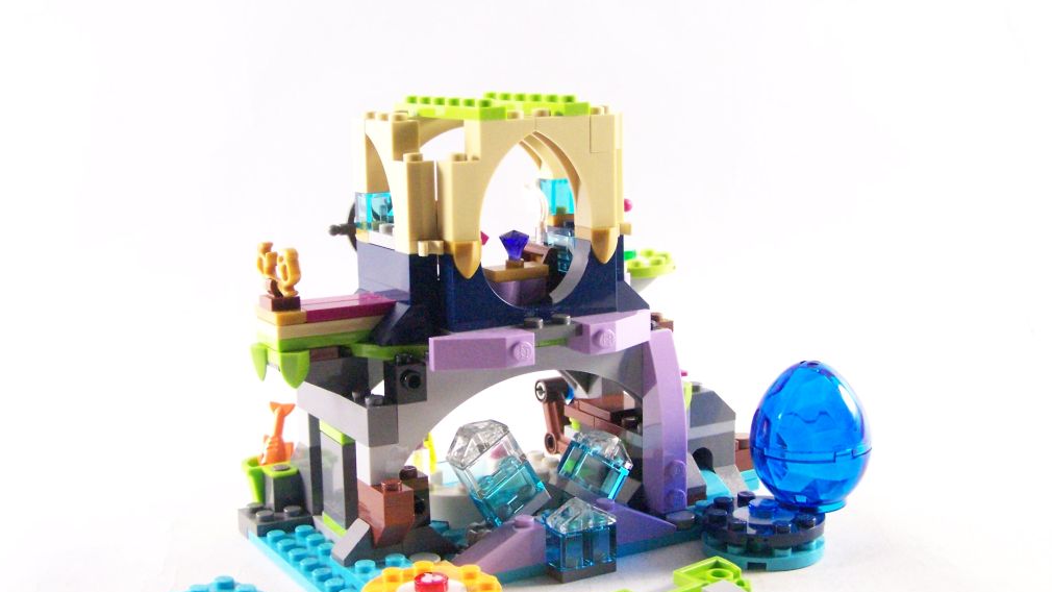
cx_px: 524
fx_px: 1478
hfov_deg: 39.2
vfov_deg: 22.6
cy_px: 299
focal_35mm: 53
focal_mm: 8
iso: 400
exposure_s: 1/60
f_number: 3.2
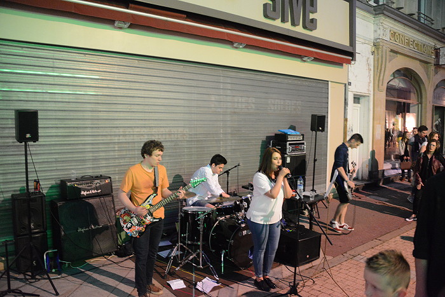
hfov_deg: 65.5
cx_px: 222
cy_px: 148
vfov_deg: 46.4
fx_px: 346
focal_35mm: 28
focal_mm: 28
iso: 6400
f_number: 3.5
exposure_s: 1/20
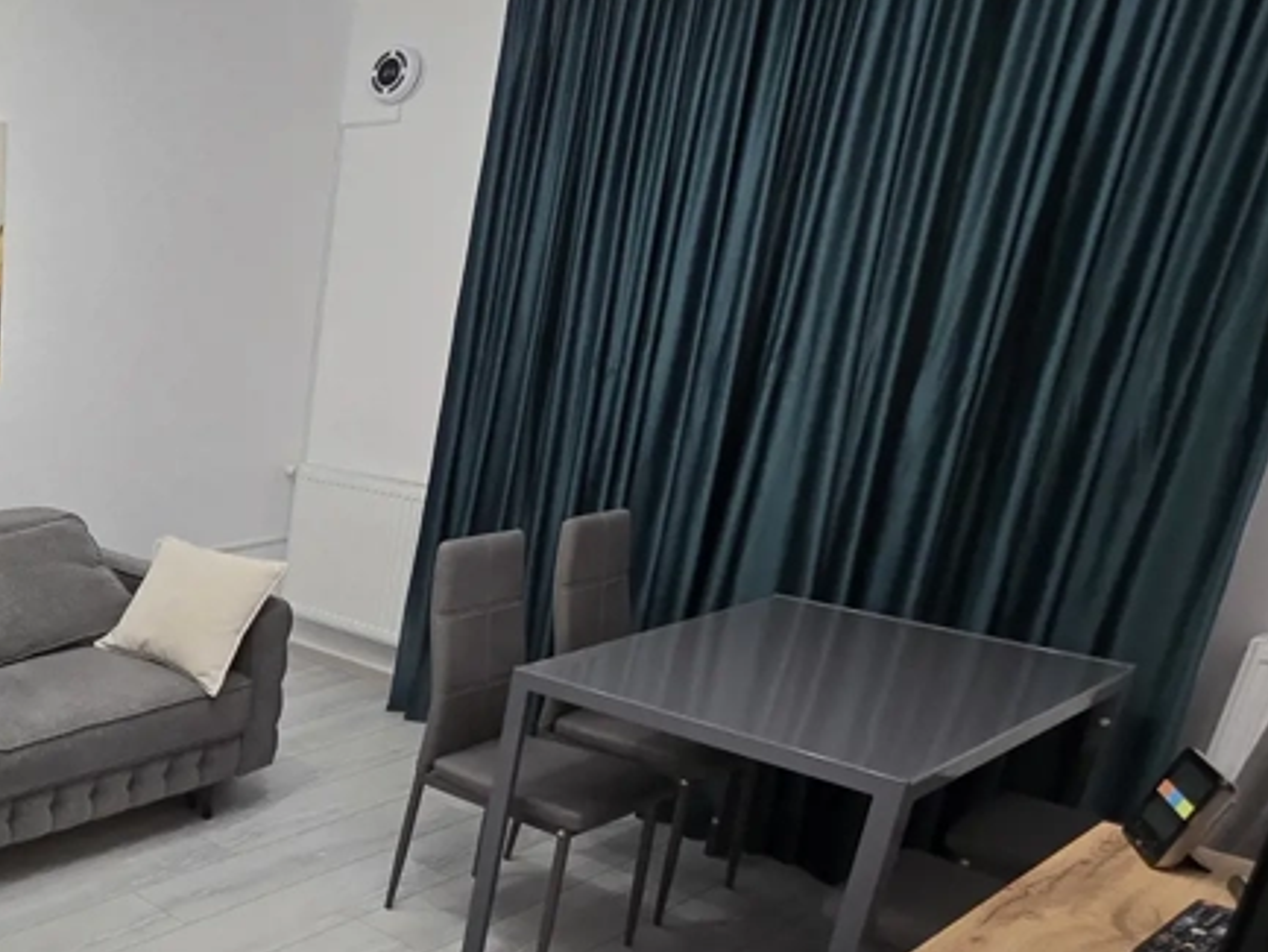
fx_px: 1099
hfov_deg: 44.7
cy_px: 668
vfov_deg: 45.8
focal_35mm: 30
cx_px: -141
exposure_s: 1/50
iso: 100
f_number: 2.2
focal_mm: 2.2
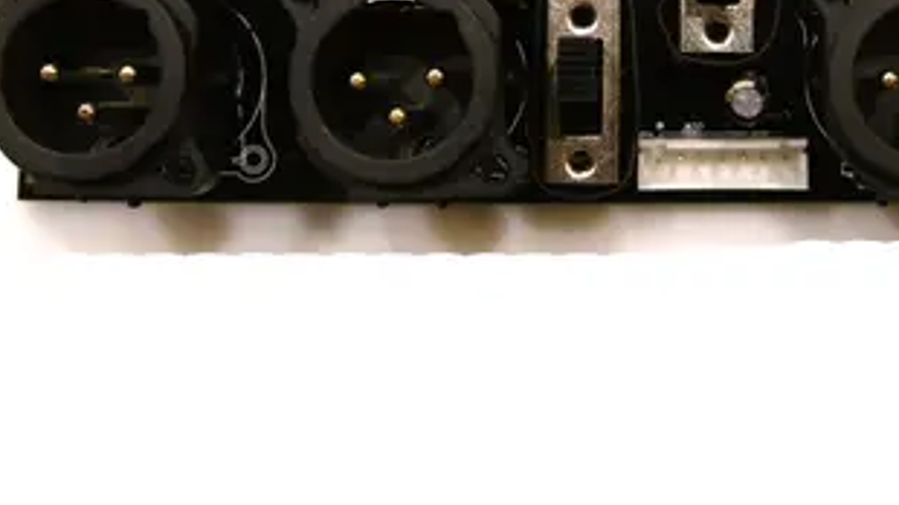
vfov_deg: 21.2
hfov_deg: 37.5
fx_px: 1287
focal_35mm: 54
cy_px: -38
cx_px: 679
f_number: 3.1
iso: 100
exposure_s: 1/80
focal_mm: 4.3
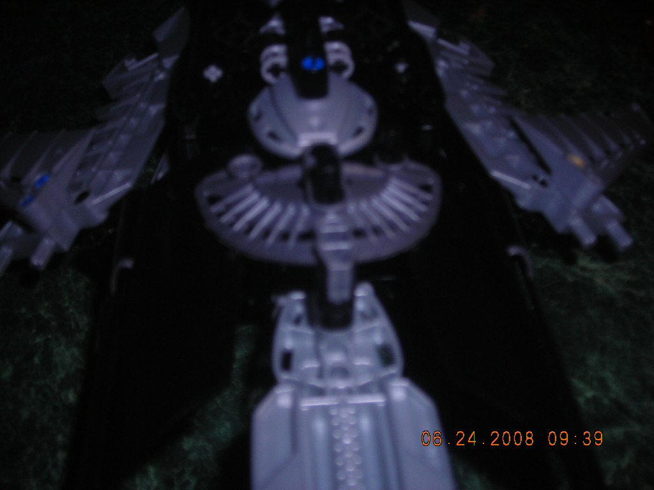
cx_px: 327
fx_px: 718
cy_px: 245
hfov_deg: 49.0
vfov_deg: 37.7
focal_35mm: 38
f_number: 3.2
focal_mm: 6.3
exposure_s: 1/60.1
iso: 50
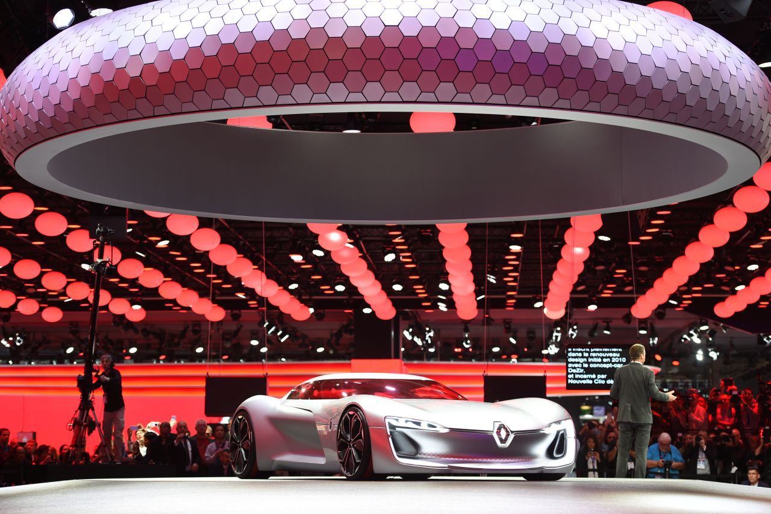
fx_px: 1819
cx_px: 386
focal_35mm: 85
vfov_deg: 16.1
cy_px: 257
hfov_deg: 23.9
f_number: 3.2
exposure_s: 1/125
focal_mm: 85
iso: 800
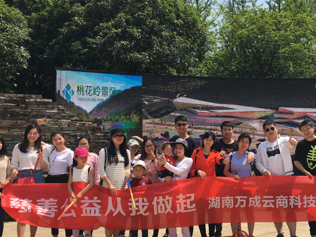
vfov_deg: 32.8
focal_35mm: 44
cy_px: 143
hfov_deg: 42.2
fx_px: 402
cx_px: 218
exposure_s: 1/1570
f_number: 2.2
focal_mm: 4.15
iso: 25
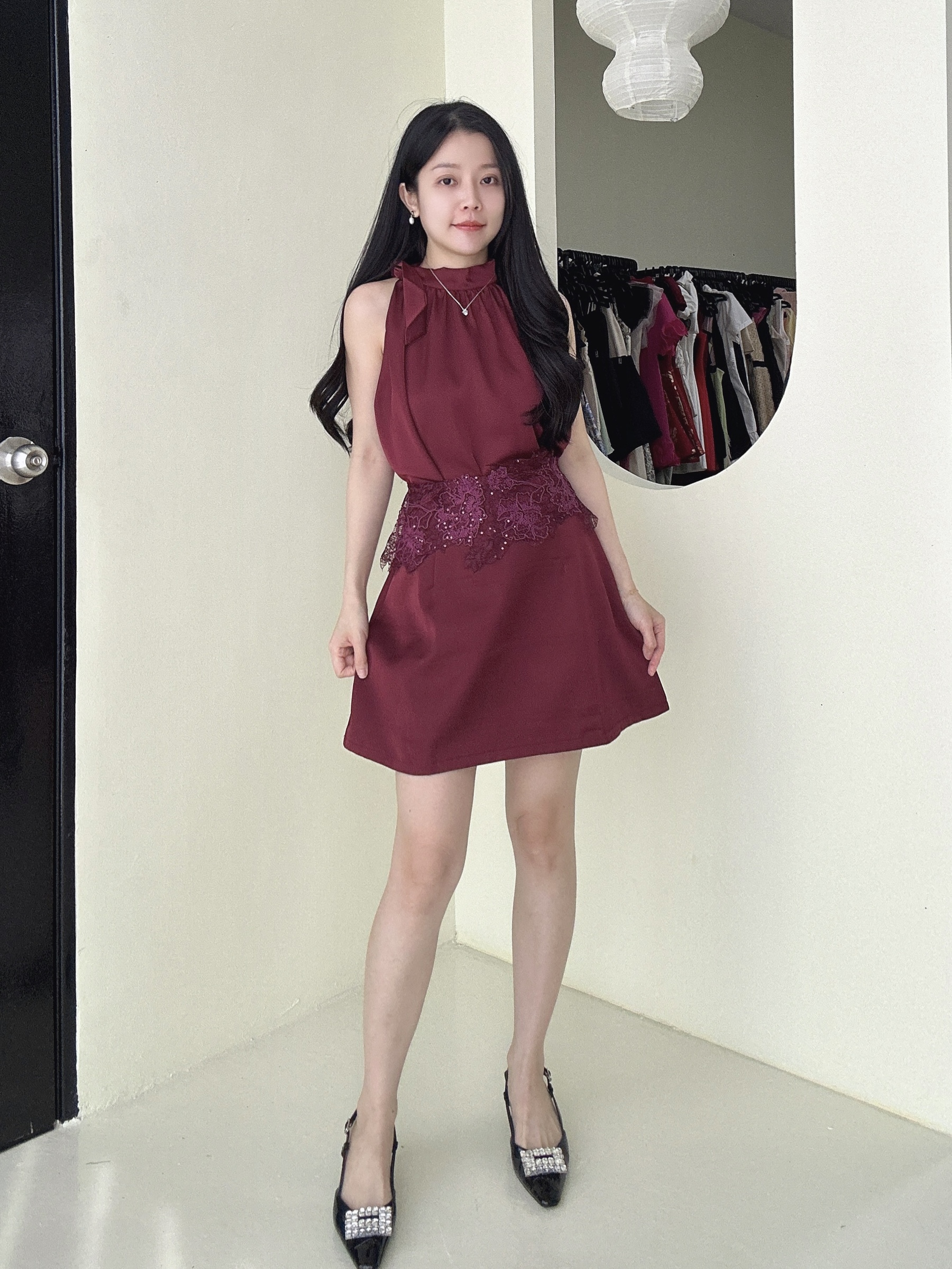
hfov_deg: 58.9
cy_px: 634
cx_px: 476
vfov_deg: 73.9
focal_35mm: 23
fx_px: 843
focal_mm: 2.69
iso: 80
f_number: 1.9
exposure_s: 1/104
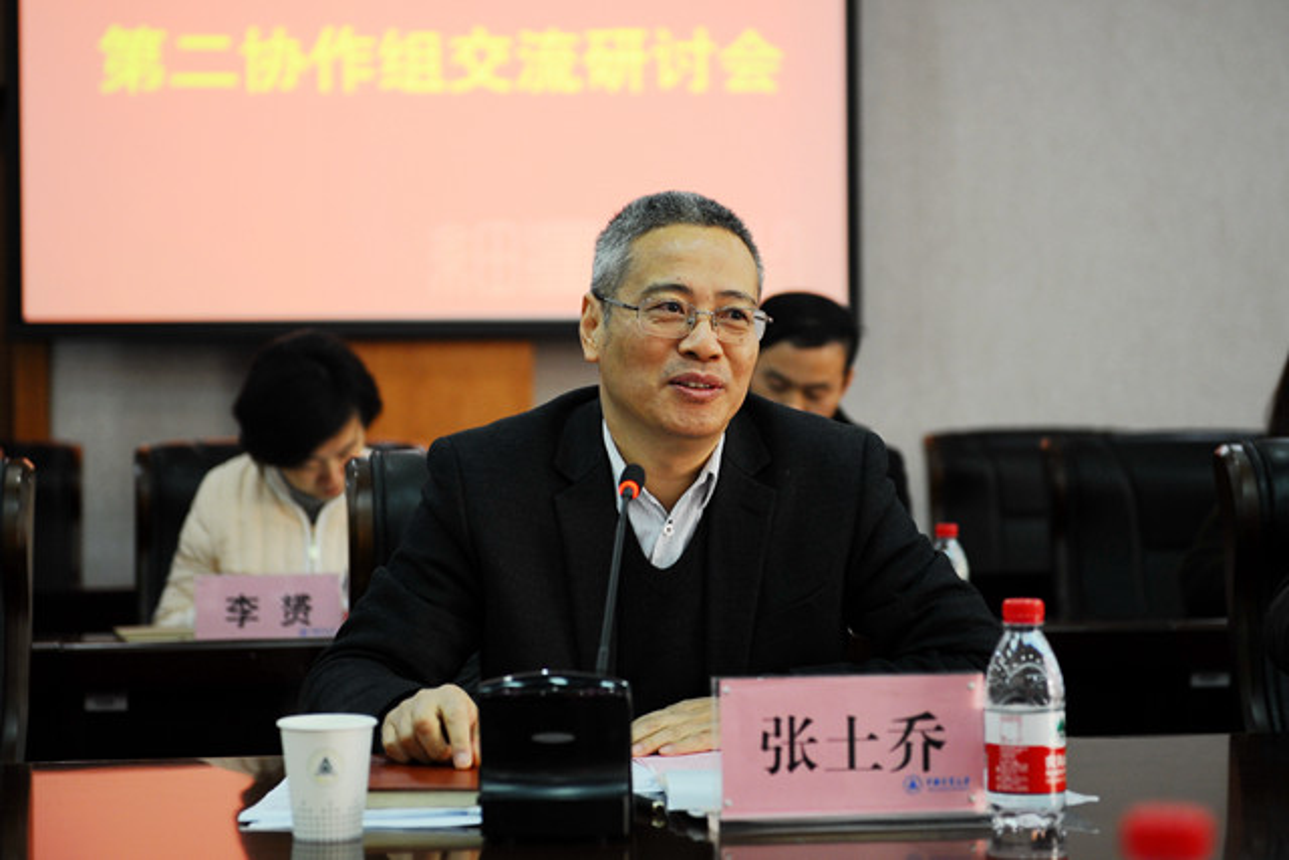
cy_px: 430
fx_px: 2507
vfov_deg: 19.5
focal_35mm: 70
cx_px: 644
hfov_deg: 28.8
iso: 800
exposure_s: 1/125
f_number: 2.8
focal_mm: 70
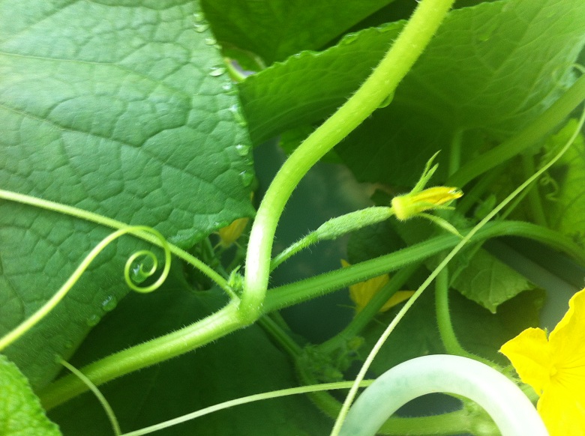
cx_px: 292
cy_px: 218
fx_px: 590
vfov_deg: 40.6
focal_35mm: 35
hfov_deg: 52.7
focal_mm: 3.85
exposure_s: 1/25
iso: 80
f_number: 2.8
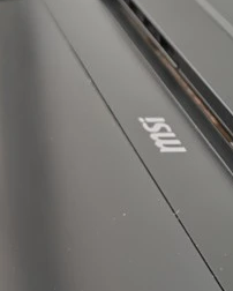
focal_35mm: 127
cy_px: 193
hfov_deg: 11.8
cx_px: 305
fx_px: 1093
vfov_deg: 15.1
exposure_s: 1/111
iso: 50
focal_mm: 5.56
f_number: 1.6
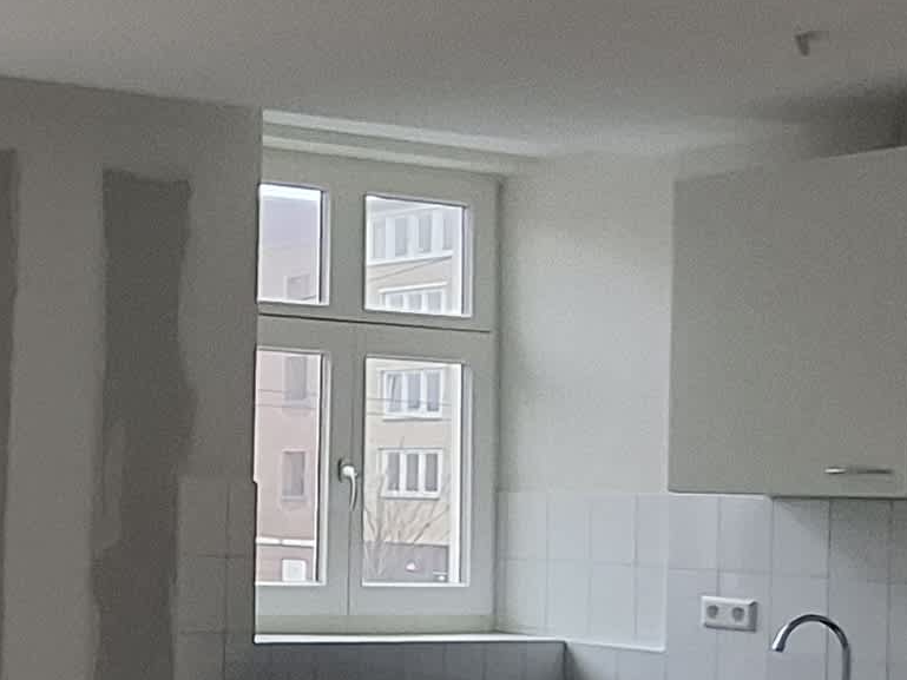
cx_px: -397
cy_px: 438
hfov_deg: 23.4
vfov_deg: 21.3
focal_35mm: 69
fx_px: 1808
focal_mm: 1.7
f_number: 2.2
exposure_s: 1/50
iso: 160
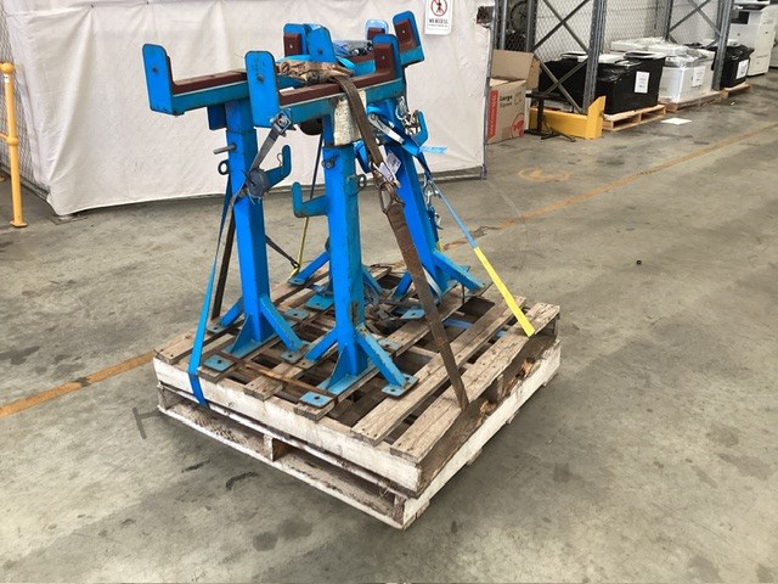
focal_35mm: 31
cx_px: 389
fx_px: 697
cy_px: 292
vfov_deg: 45.4
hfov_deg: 58.4
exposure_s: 1/50
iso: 80
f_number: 2.4
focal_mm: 3.3
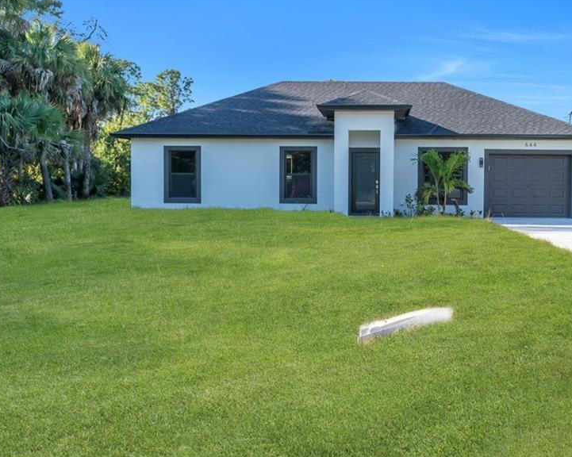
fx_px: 677
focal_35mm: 40
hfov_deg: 45.4
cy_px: 202
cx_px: 362
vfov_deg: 37.3
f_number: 6.3
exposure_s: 1/200
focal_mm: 20
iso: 100
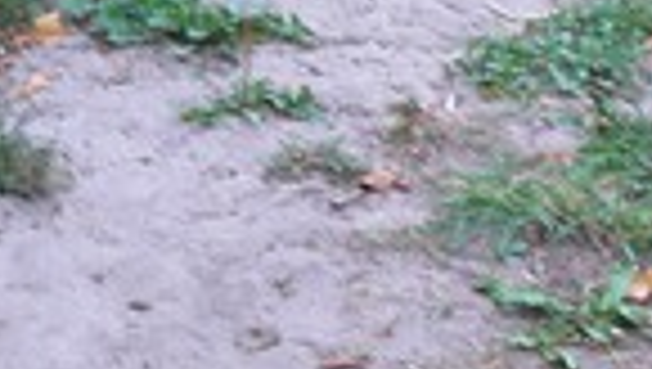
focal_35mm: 281
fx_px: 4864
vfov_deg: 4.3
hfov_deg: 7.5
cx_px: -499
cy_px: -518
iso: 160
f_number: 3.2
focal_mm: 10.6
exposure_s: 1/30
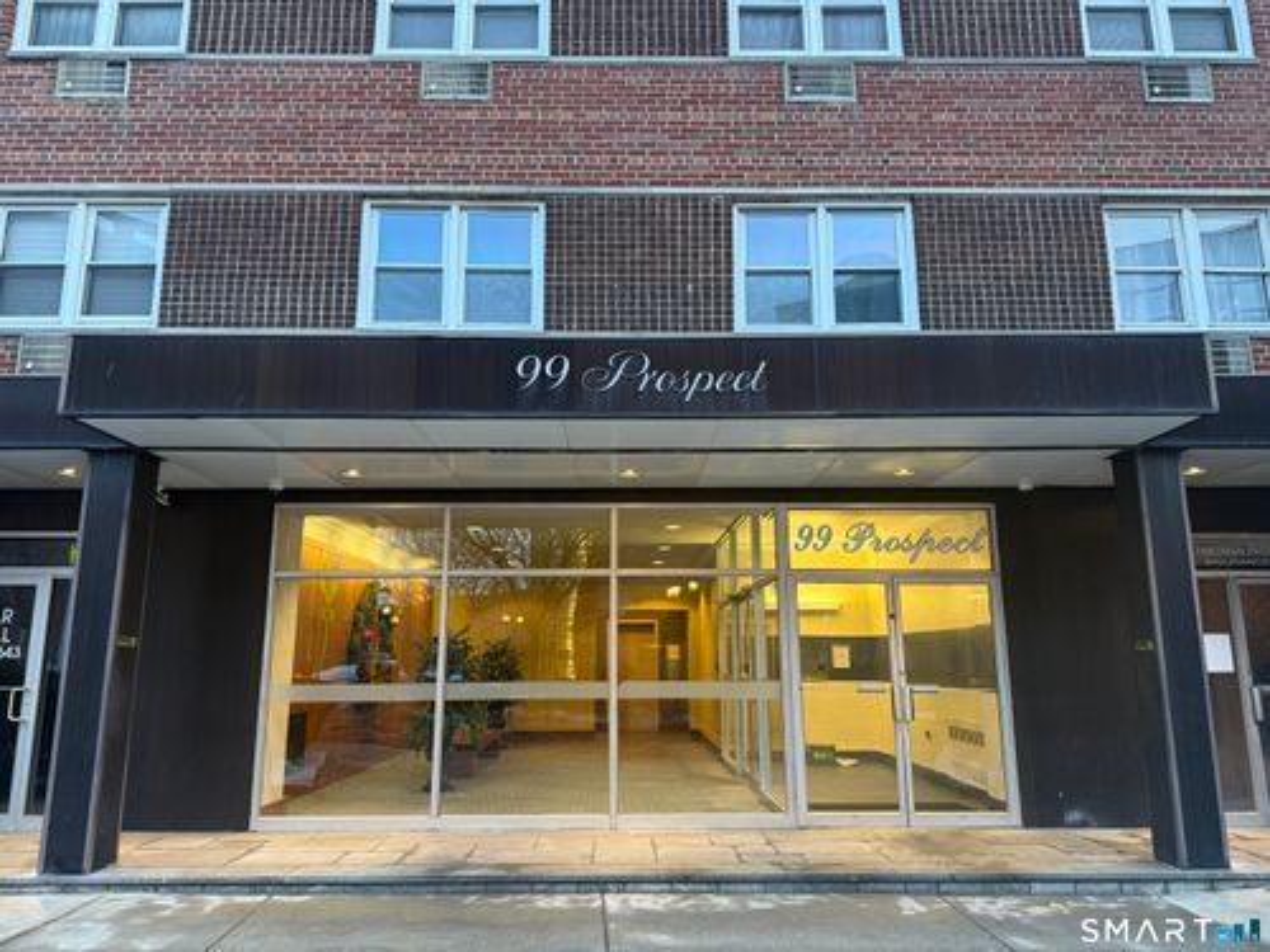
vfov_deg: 56.8
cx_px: 635
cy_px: 476
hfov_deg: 71.6
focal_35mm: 24
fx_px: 881
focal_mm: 6.76
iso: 250
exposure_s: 1/60
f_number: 1.78
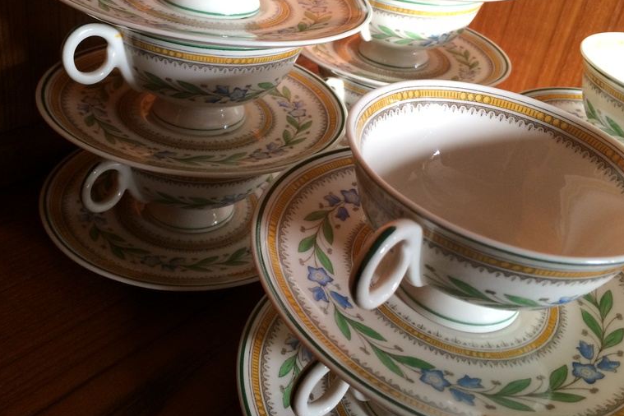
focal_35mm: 37
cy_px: 143
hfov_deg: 51.8
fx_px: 641
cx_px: 287
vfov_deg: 35.6
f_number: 2.2
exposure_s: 1/30
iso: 50
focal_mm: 4.12
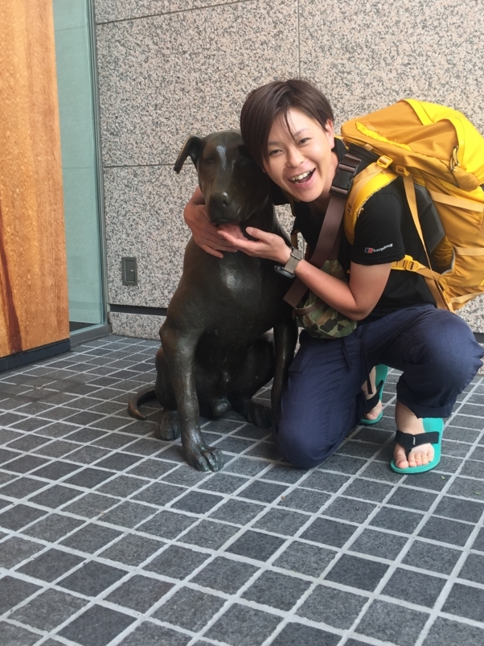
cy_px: 236
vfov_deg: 49.6
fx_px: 690
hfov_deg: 38.6
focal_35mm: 37
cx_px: 277
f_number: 2.2
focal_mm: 4.15
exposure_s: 1/60
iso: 32
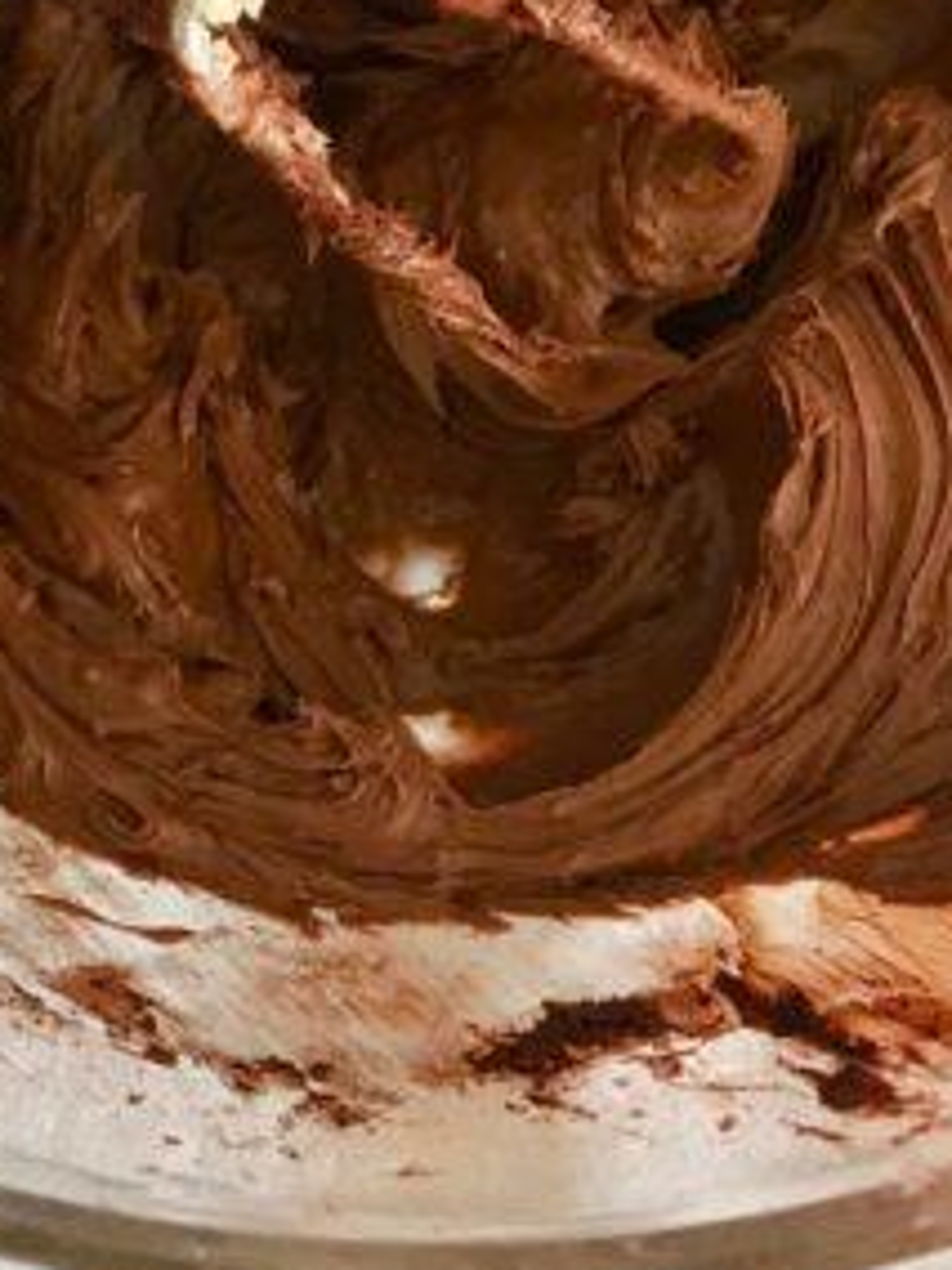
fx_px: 2530
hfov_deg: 21.2
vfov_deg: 27.4
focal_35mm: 69
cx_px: 641
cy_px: 183
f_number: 1.8
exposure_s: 1/20
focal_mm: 3.99
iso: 40
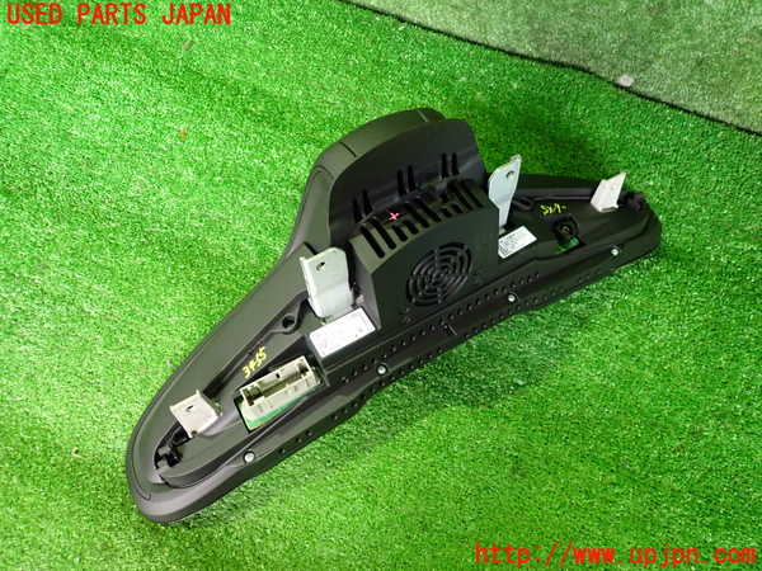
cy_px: 286
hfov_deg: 69.4
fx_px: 550
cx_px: 381
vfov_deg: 54.9
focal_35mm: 25
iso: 640
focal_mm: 4.5
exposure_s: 1/30
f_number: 2
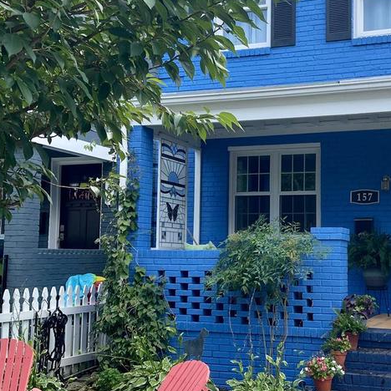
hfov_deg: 31.9
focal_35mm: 53
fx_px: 677
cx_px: 264
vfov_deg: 32.2
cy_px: 177
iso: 32
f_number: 1.6
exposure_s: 1/985
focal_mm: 5.1
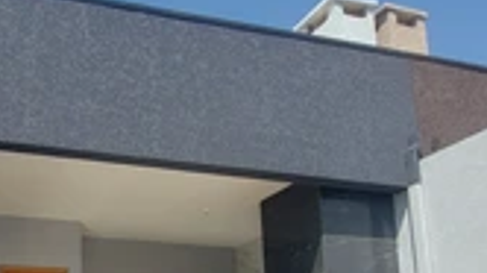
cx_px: 21
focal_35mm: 41
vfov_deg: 25.9
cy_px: 326
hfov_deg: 43.6
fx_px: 529
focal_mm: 1.74
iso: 50
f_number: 2.2
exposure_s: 1/1225
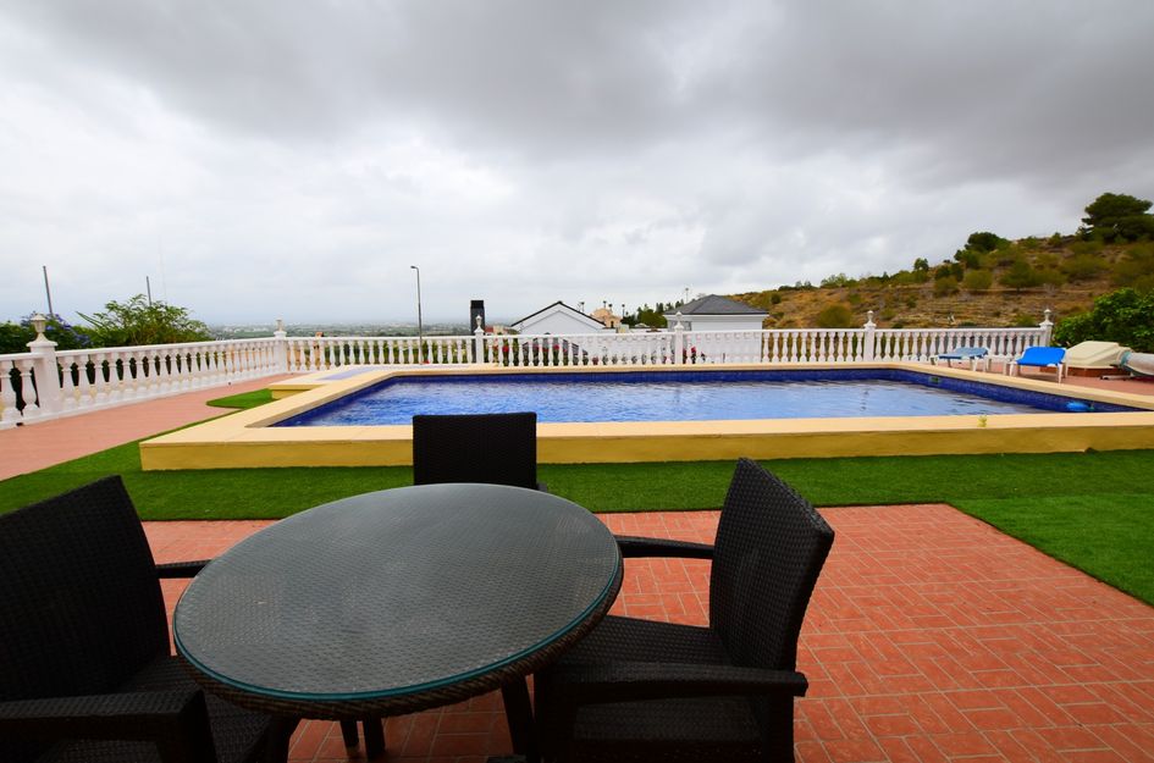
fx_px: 480
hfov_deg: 100.5
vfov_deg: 77.0
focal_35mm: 15
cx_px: 577
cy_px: 382
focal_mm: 10
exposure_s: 1/250
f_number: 8
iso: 110
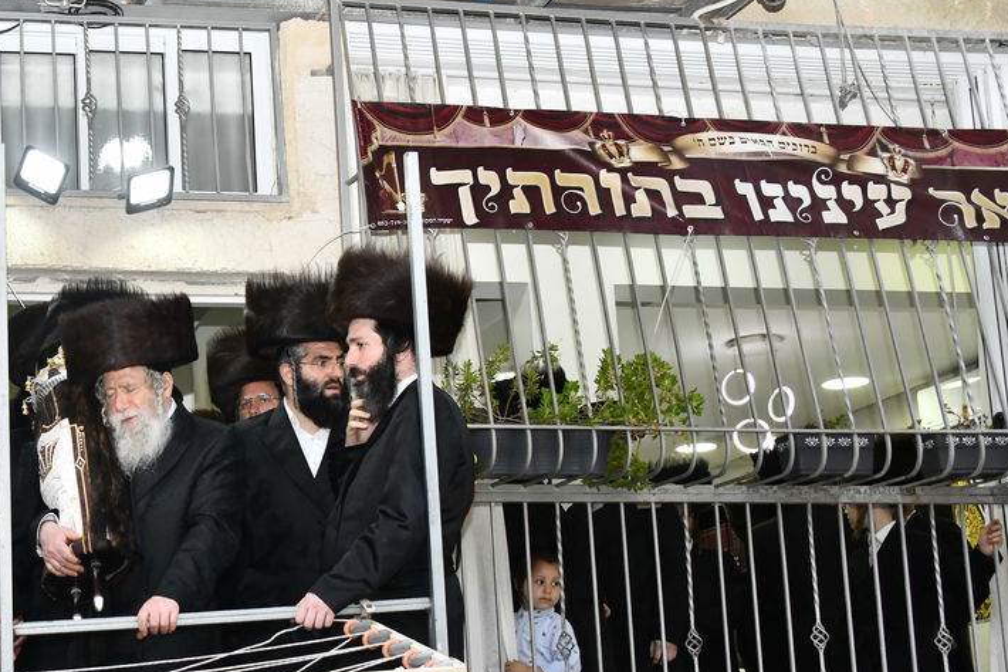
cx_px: 80
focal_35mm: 67
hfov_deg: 28.8
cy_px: 465
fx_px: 1875
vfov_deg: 20.2
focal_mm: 34
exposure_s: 1/200
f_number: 5.6
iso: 800
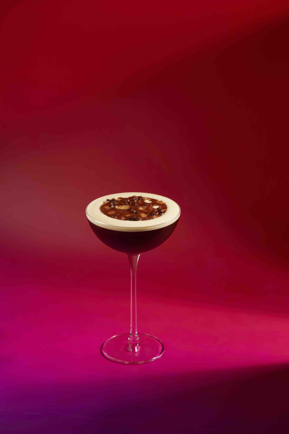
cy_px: 217
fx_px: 1084
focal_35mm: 90
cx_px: 144
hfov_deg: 15.2
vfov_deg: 22.6
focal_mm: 90
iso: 100
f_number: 7.1
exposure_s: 1/6
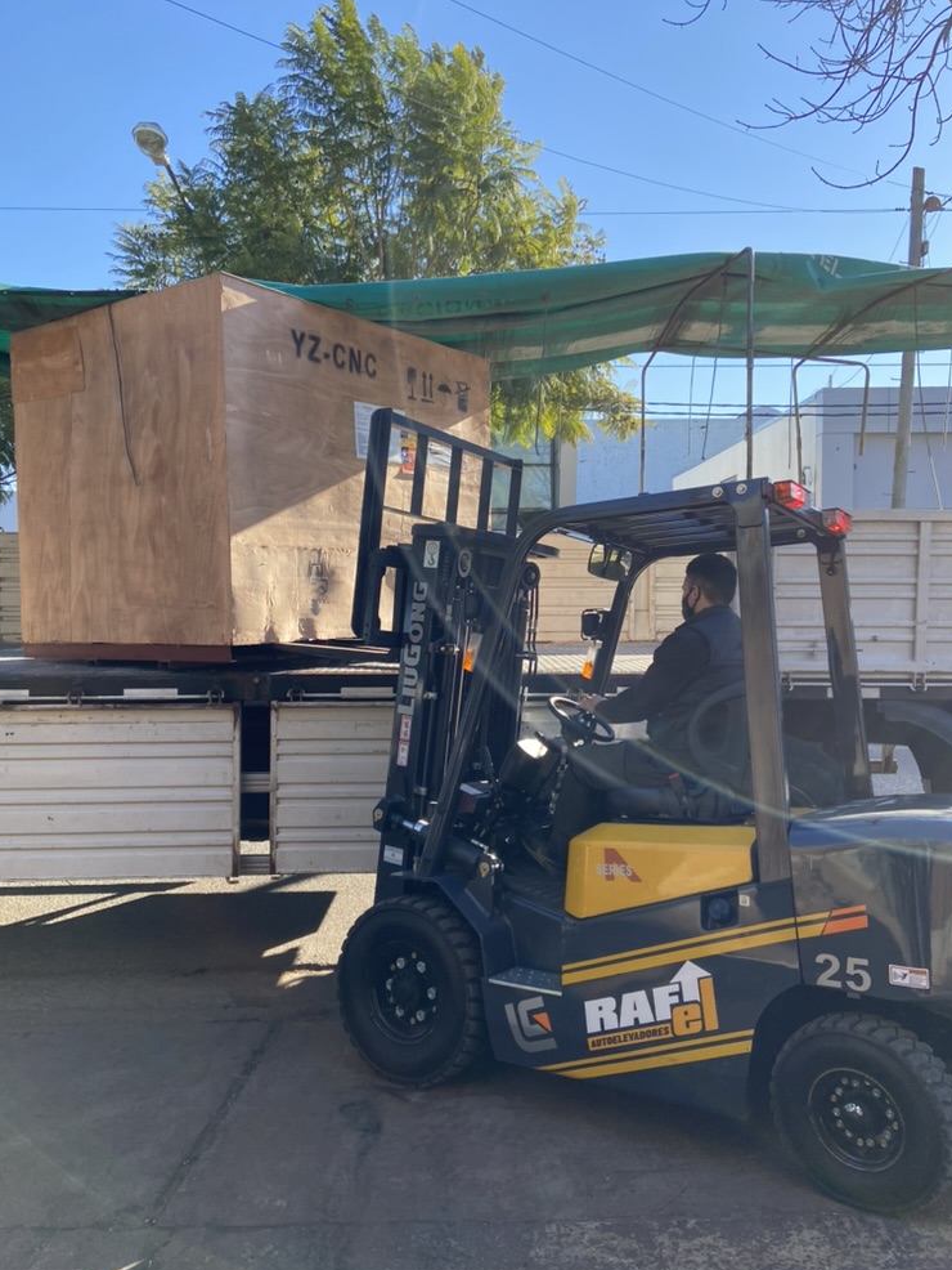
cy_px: 629
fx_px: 990
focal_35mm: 27
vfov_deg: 65.3
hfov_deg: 51.4
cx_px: 473
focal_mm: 4.25
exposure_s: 1/890
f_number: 1.8
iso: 32
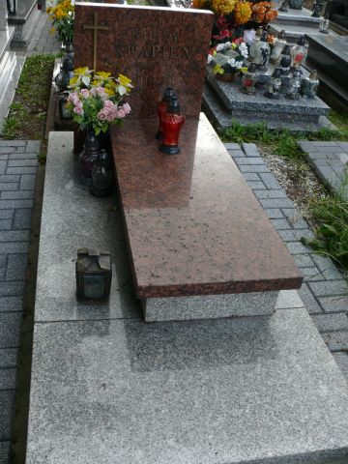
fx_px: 469
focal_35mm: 35
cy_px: 232
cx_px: 174
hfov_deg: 40.7
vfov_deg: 52.6
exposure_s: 1/100
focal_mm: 7.4
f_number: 3.6
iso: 100
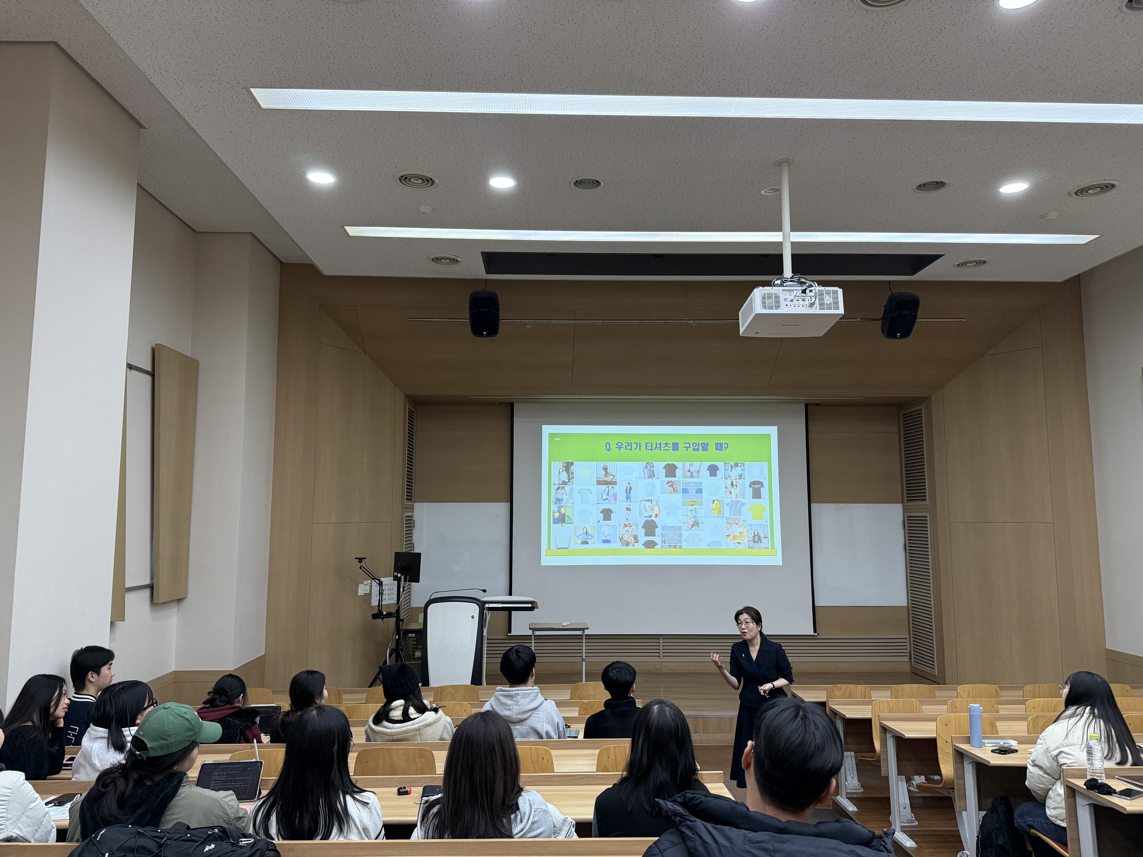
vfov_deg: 56.8
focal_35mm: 24
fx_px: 792
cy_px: 428
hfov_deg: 71.6
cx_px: 572
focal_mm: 6.76
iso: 200
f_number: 1.78
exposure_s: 1/190
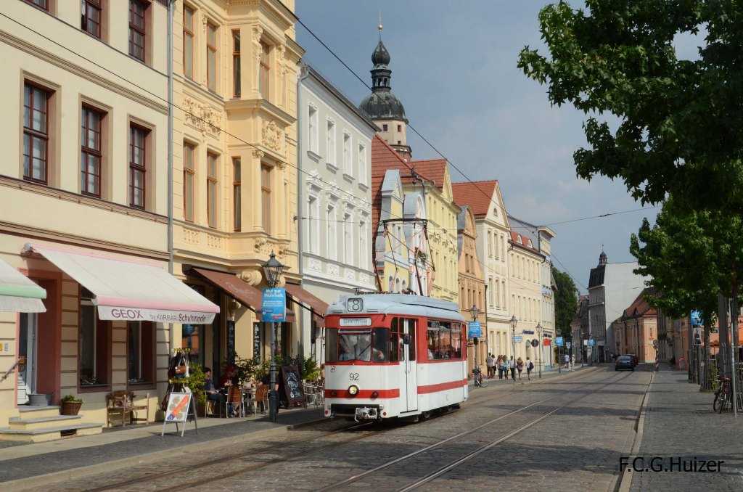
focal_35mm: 57
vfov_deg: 23.7
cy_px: 246
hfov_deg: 35.1
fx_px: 1174
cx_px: 372
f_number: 14
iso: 800
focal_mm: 38
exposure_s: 1/800
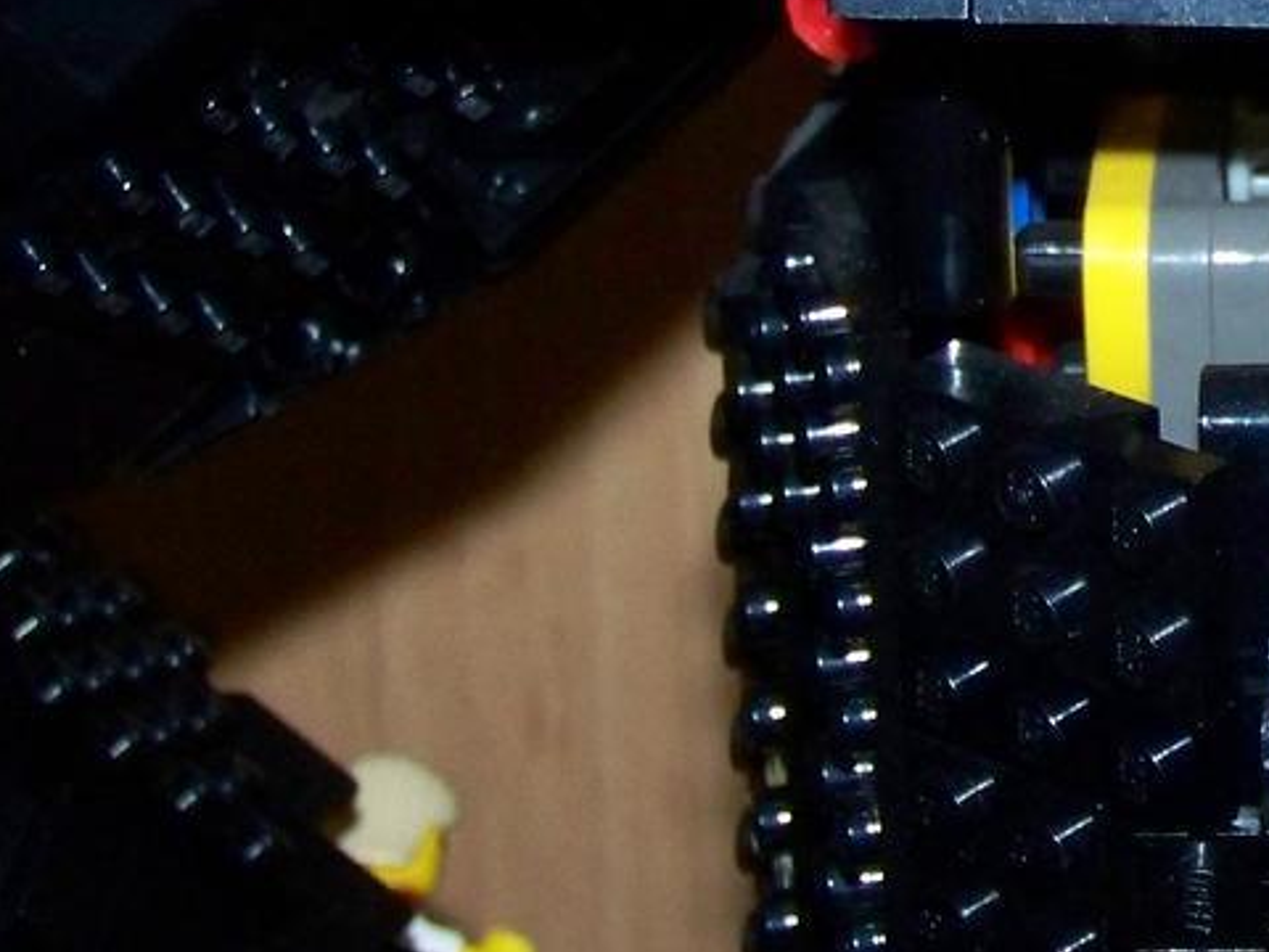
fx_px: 7625
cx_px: 1808
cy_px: -169
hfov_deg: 9.3
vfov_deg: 7.1
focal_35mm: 208
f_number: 3.2
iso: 200
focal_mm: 10.7
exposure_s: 1/40
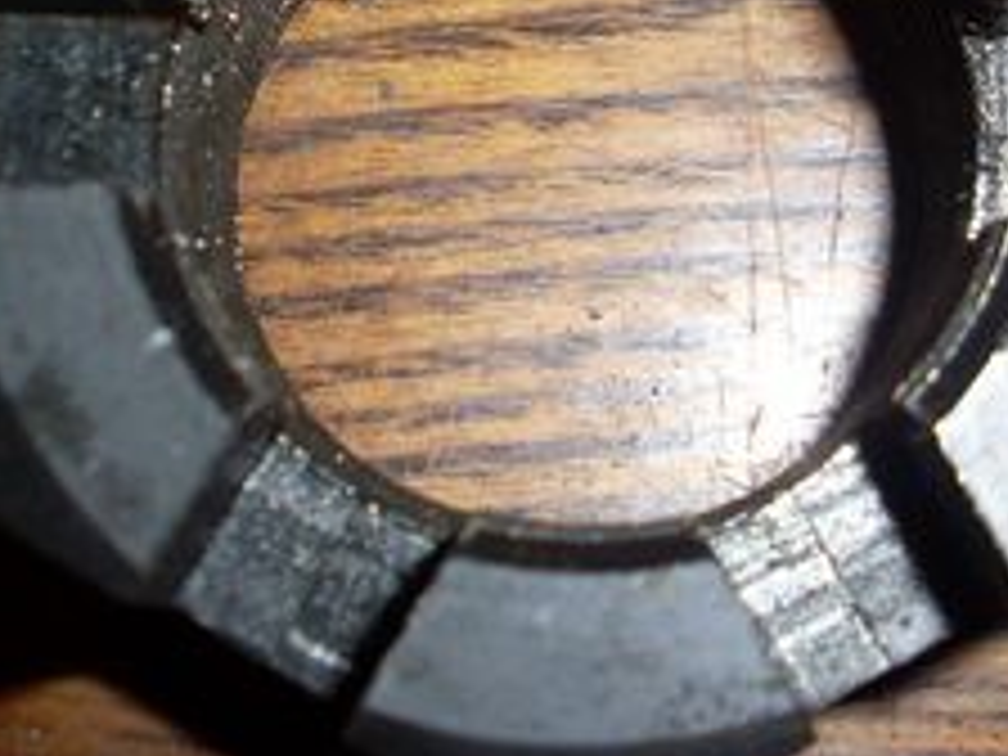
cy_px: 133
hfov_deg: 22.9
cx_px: 720
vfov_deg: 17.2
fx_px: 2475
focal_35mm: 85
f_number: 7.7
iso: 100
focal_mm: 6.3
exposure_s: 1/45
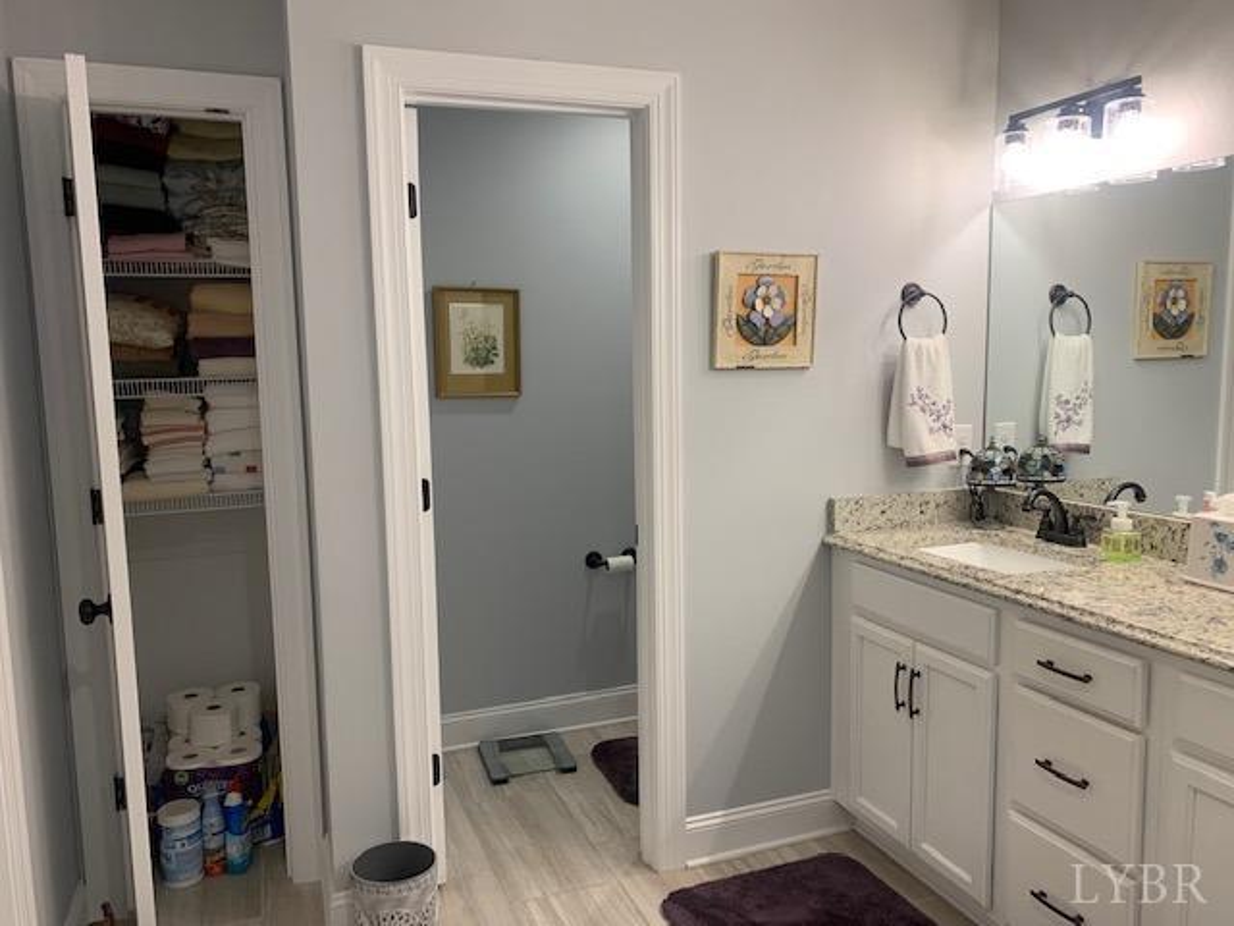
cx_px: 617
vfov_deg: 53.1
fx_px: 927
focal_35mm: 26
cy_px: 463
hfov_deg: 67.3
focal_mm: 4.25
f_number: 1.8
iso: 50
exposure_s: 1/60
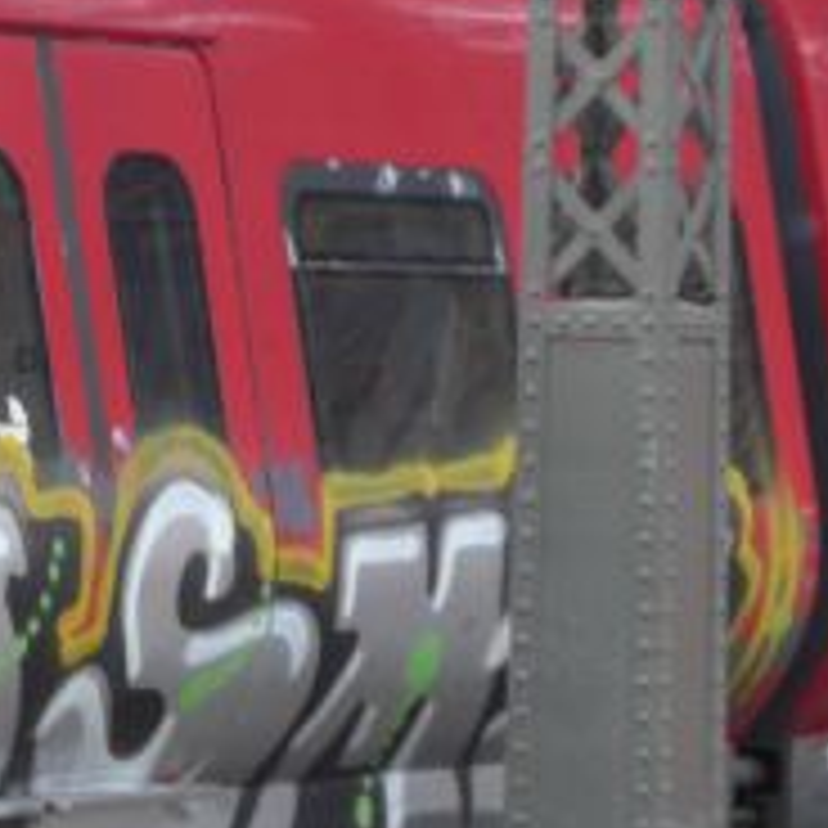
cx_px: -207
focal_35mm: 274
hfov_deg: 6.3
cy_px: 704
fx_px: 7415
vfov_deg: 6.4
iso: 400
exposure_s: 1/15
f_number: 5.2
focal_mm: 24.3
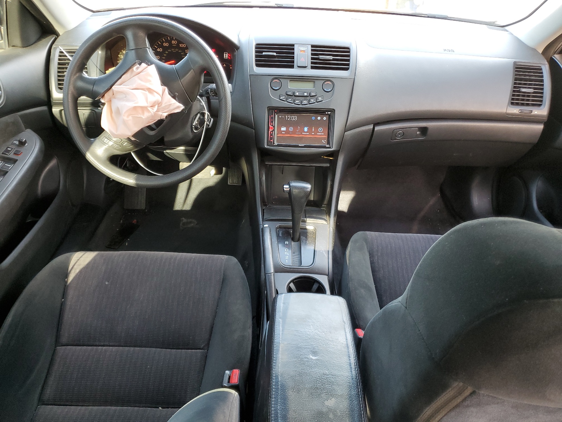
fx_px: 422
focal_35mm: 26
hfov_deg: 67.3
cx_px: 281
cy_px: 211
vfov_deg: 53.1
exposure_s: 1/60.2
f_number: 1.5
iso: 85
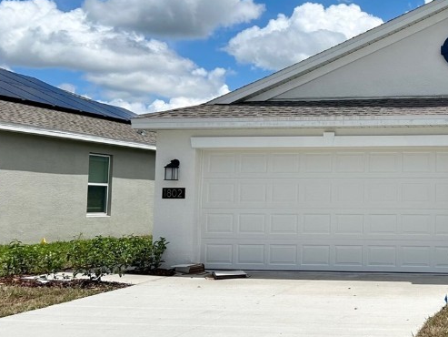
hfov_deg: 32.6
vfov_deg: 27.0
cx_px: 452
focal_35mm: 54
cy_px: 143
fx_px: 699
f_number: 1.5
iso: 50
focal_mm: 5.7
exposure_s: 1/10309
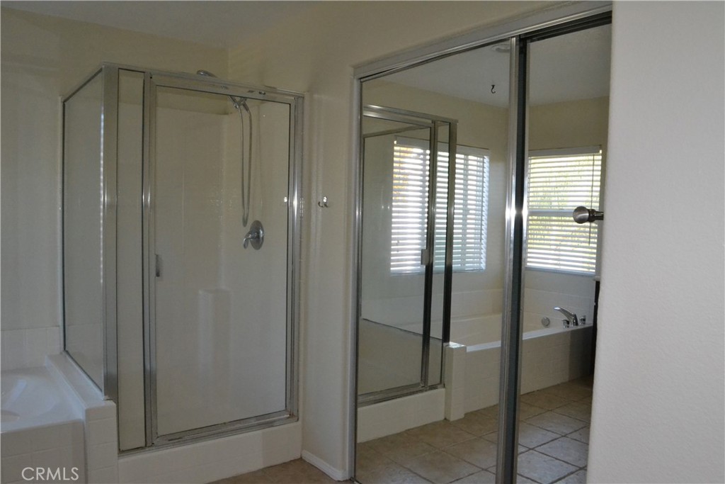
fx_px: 544
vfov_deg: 47.9
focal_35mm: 27
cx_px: 362
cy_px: 242
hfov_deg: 67.4
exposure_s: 1/160
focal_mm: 18
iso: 3200
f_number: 10
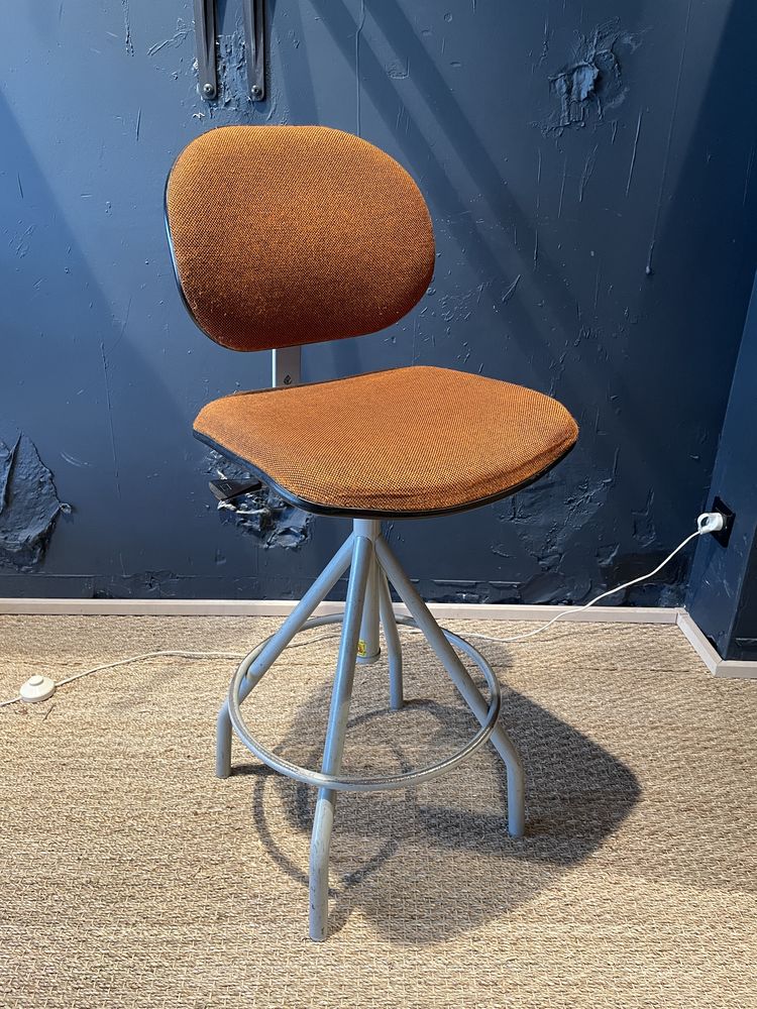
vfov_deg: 67.3
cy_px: 504
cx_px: 378
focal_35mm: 26
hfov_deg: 53.1
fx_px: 758
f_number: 1.6
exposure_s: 1/60
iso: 160
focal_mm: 4.2
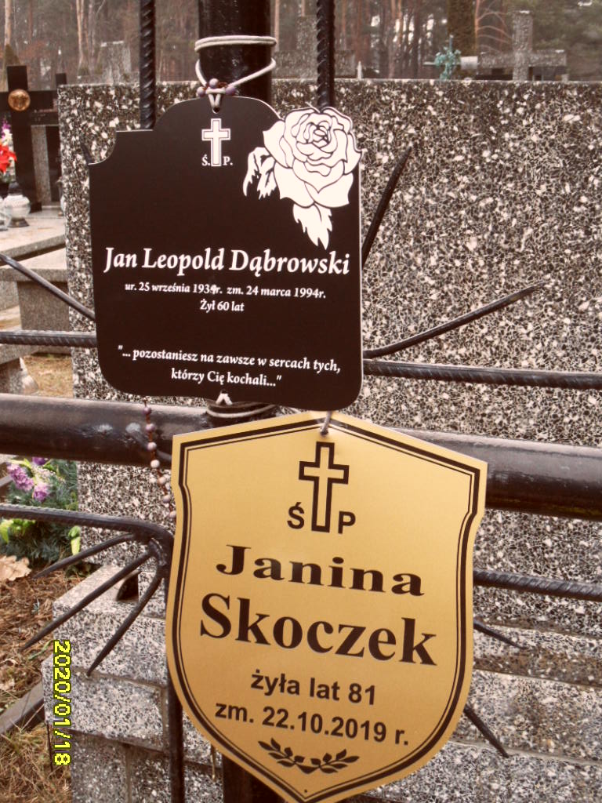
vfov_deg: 38.2
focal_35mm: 50
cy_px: 402
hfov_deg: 29.1
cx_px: 301
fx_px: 1159
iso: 200
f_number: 3.8
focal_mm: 8.2
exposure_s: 1/45
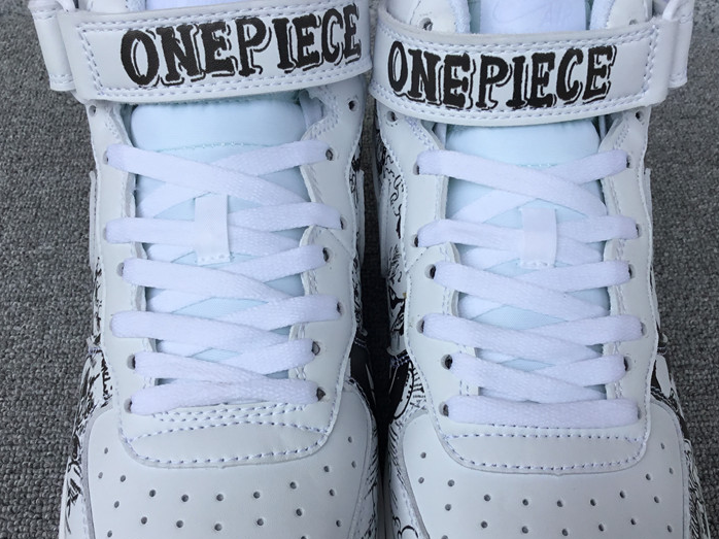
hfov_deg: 46.8
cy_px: 315
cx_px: 386
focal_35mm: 40
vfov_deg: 35.8
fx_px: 831
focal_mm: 3.3
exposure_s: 1/353
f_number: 2.4
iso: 25
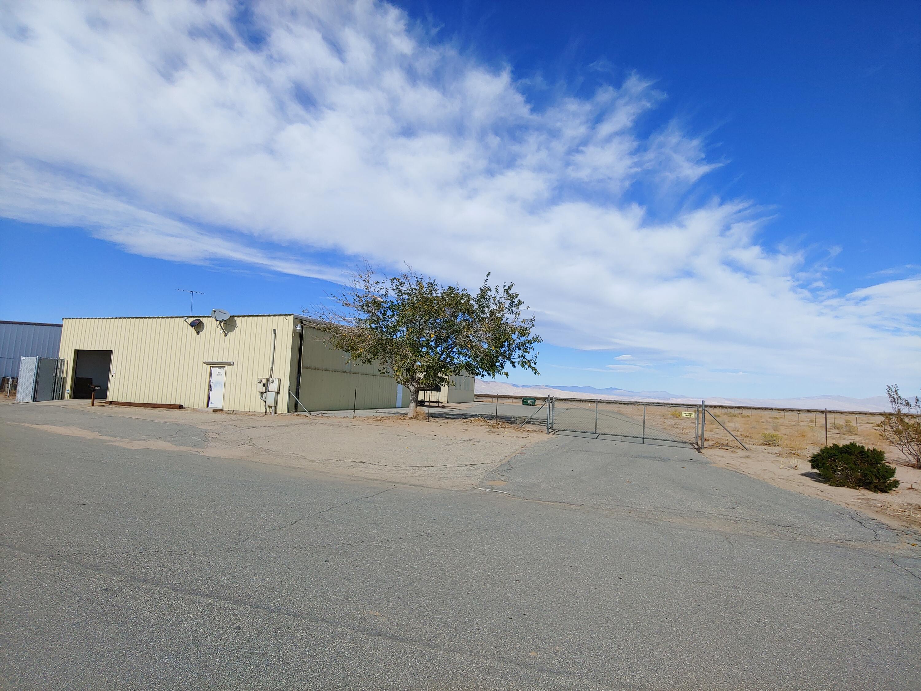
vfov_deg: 78.1
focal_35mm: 16
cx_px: 460
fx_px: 426
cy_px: 346
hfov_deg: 94.5
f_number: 1.9
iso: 50
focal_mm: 2.18
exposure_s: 1/1351
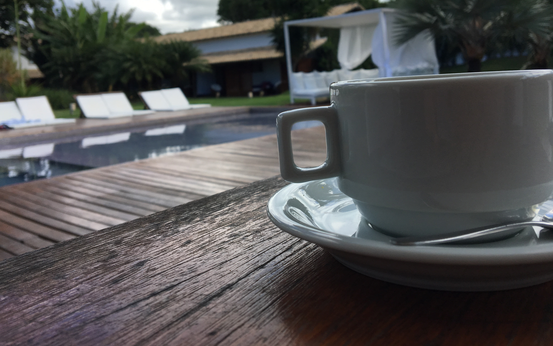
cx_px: 275
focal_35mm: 31
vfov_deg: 40.4
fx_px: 467
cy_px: 139
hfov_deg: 61.2
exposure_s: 1/1083
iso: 25
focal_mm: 4.15
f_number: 2.2
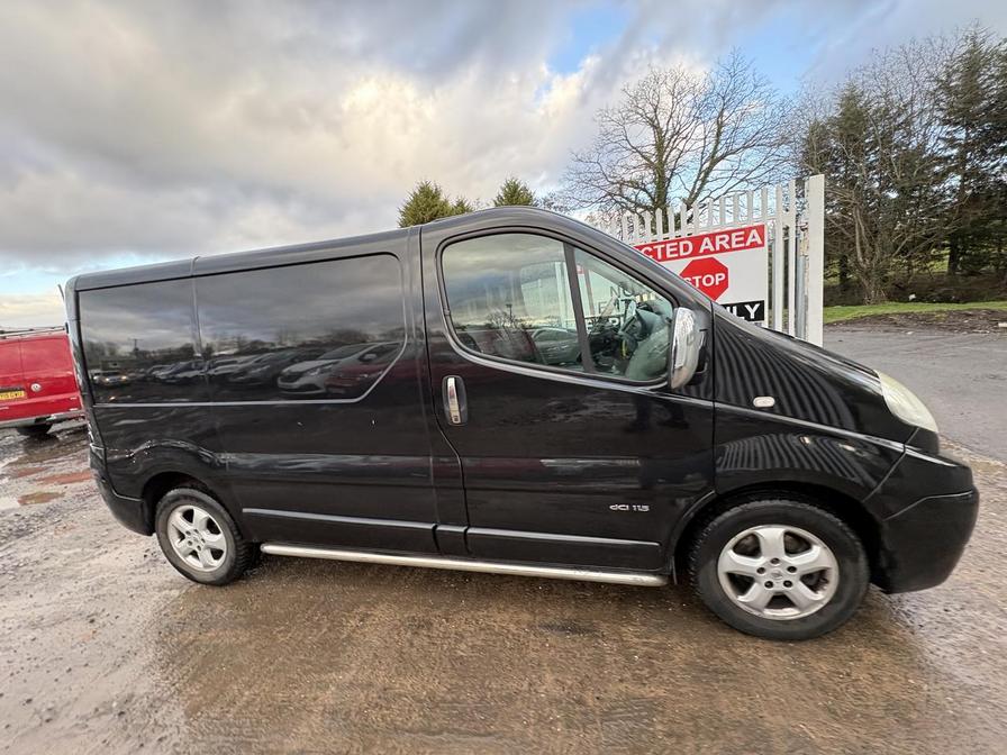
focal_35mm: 14
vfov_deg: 85.7
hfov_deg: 102.1
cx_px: 504
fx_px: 407
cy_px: 378
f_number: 2.2
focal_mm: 2.22
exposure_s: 1/99
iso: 200
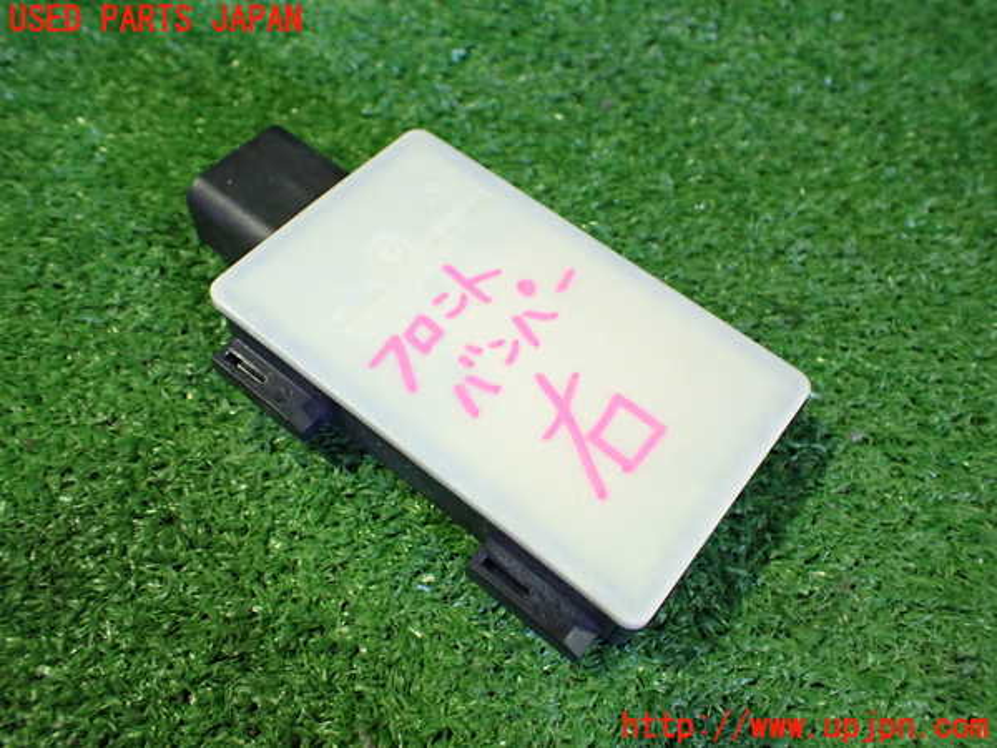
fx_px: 864
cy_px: 374
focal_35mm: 30
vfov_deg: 46.8
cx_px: 498
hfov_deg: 60.0
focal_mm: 5.4
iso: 800
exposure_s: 1/40
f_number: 2.3
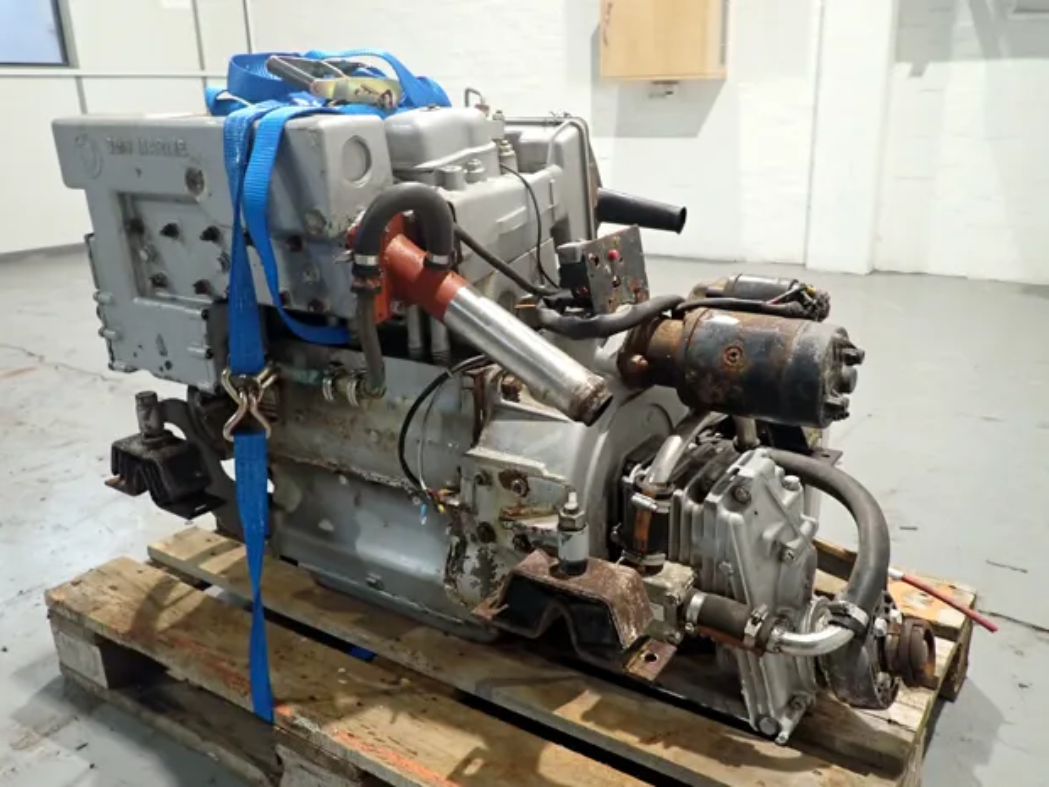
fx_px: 758
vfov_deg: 54.9
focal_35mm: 25
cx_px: 524
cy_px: 394
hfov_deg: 69.4
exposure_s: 1/30
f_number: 2
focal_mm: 4.5
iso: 640
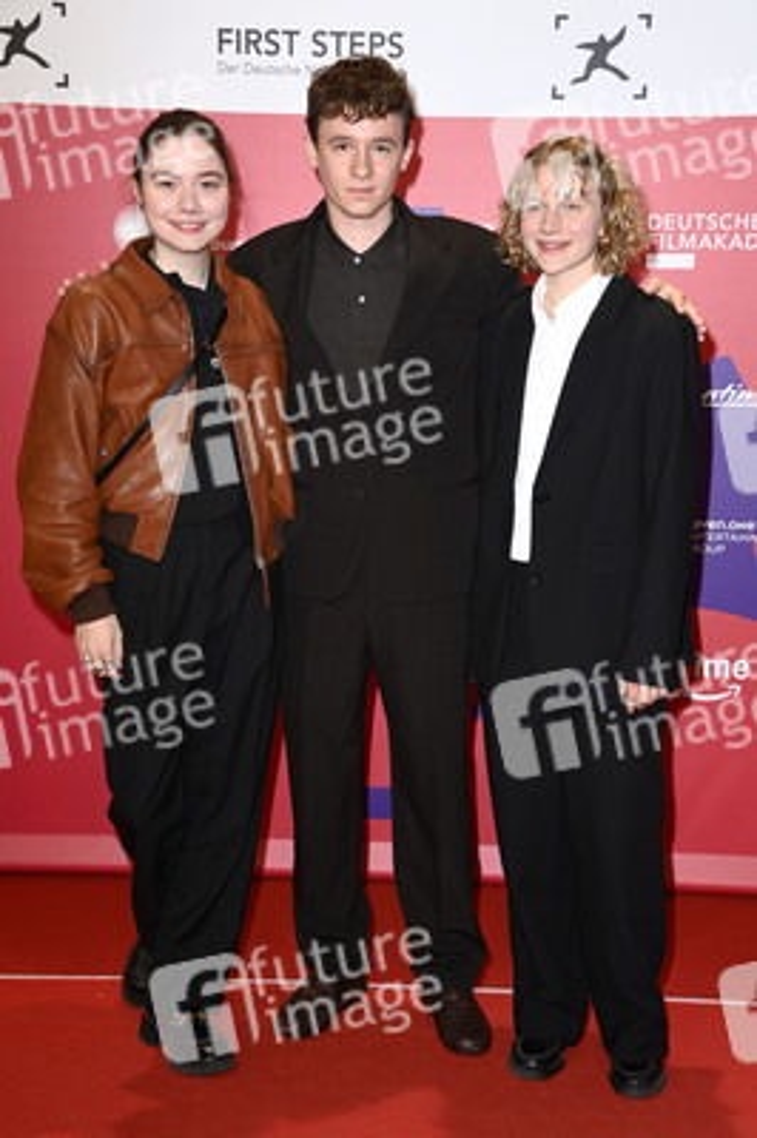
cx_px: 378
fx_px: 1959
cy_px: 569
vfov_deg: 32.4
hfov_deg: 21.9
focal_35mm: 62
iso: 640
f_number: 6.3
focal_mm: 62
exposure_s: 1/250
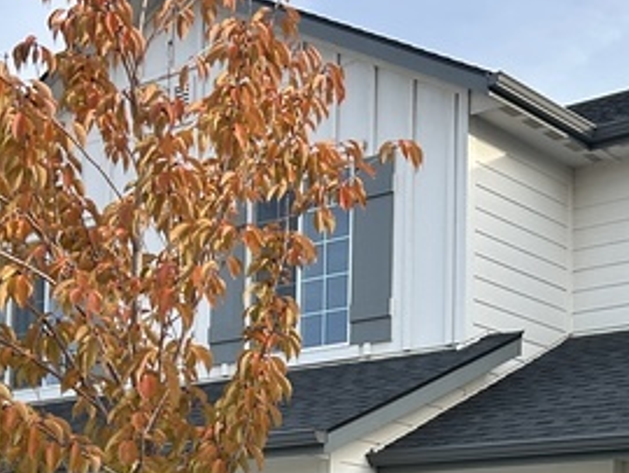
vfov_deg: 18.3
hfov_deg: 25.1
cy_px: 550
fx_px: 1400
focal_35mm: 77
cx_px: 464
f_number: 1.5
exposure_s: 1/1019
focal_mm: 5.7
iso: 50
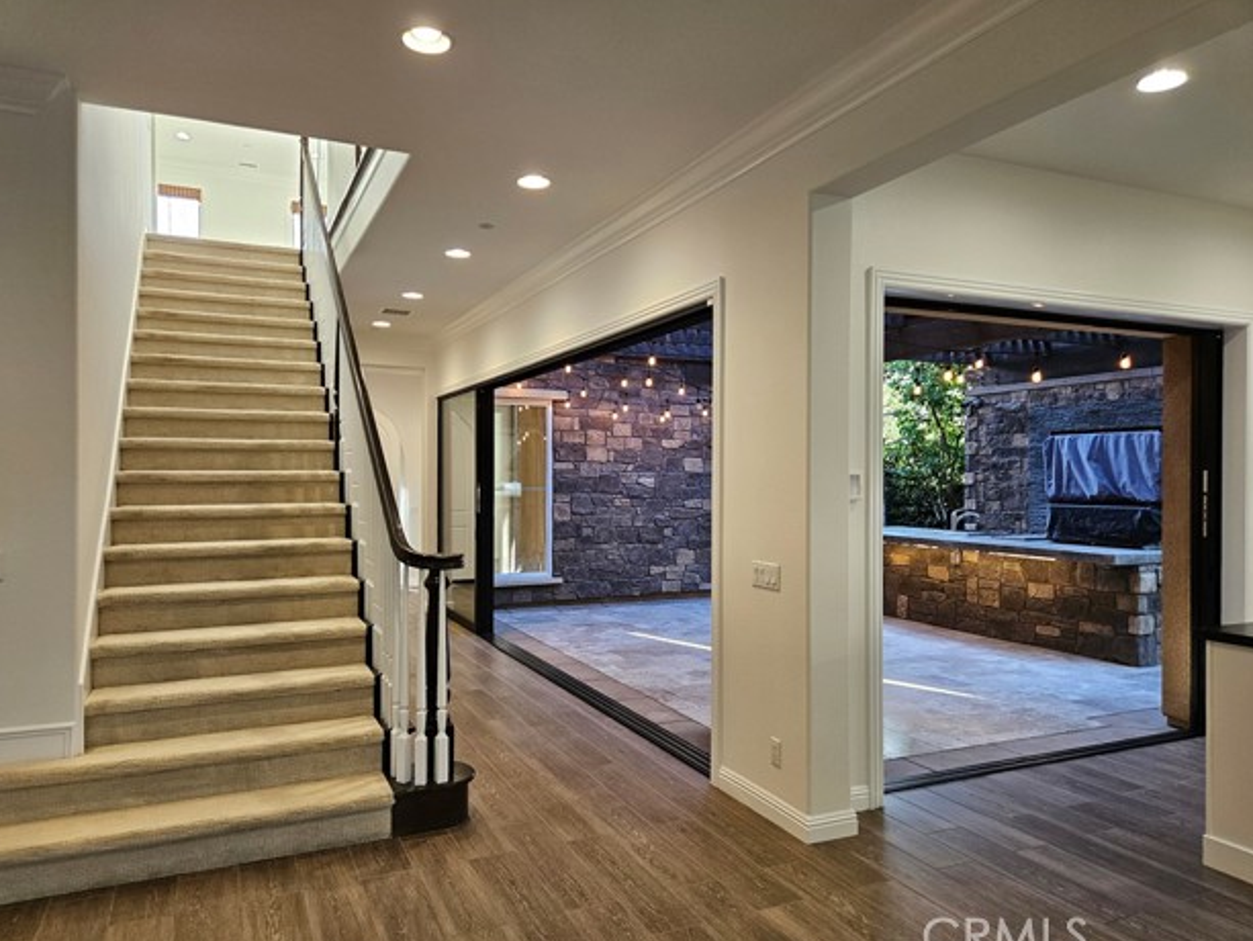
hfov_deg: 71.6
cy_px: 475
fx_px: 869
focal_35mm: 24
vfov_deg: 56.8
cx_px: 621
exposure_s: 1/120
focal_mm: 5.4
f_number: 1.8
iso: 200
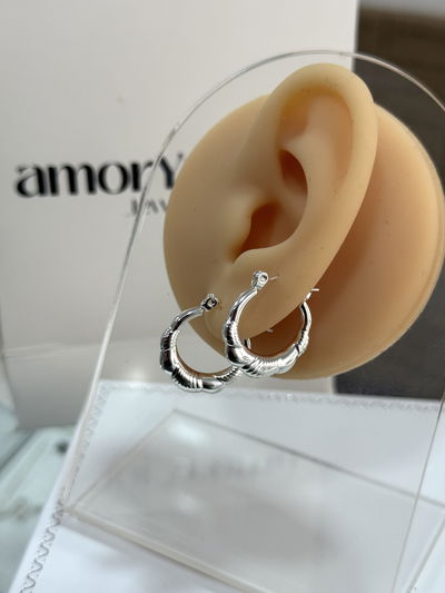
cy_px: 296
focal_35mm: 48
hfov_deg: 30.3
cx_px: 222
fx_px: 822
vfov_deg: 39.6
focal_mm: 6.76
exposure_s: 1/100
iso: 80
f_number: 1.78
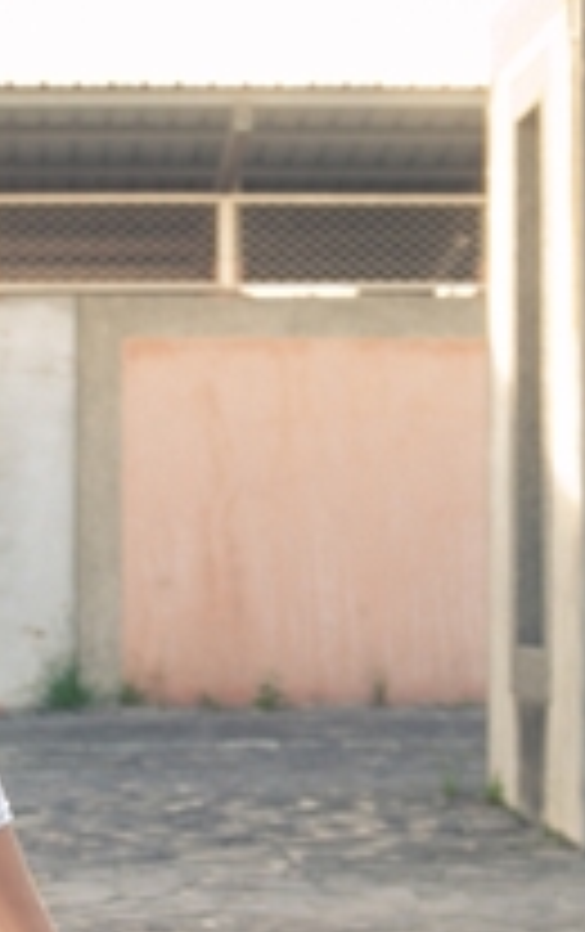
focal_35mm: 114
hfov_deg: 11.5
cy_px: 545
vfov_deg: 18.2
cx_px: 230
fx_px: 2898
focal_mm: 29
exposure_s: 1/160
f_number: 3.2
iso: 100
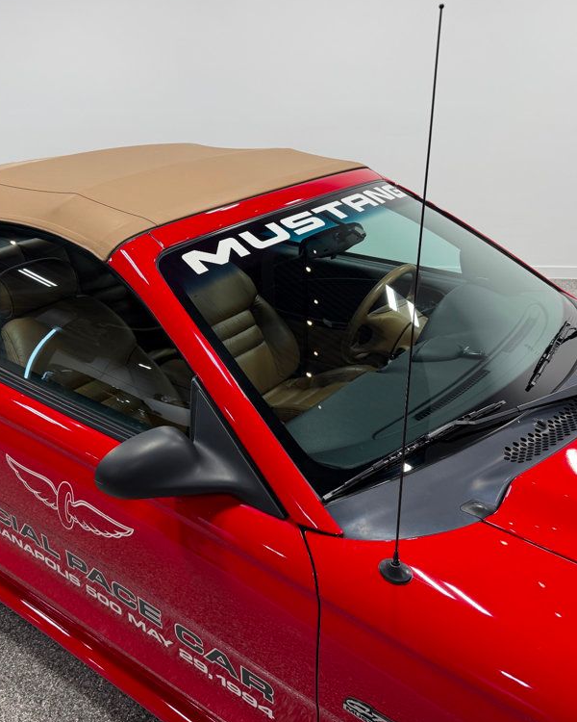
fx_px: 683
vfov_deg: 55.7
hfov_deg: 45.2
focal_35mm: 32
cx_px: 201
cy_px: 355
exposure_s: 1/146
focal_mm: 6.76
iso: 50
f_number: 1.78
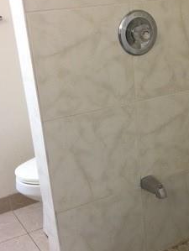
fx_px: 450
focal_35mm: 62
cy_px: 149
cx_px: 175
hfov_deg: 23.0
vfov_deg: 31.1
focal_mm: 4.15
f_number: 2.2
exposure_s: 1/15
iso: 64
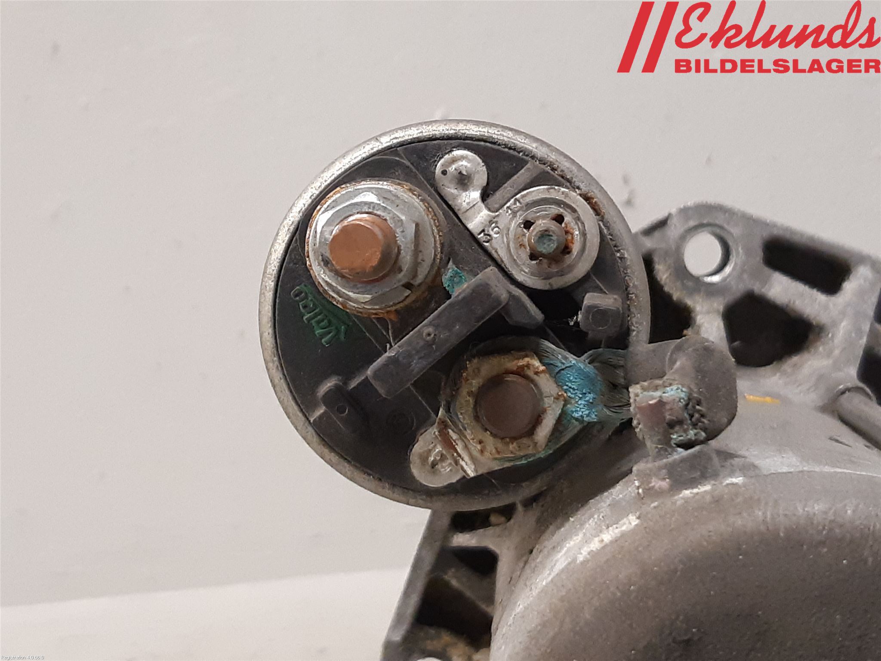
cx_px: 440
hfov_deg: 67.3
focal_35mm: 26
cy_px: 330
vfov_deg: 53.1
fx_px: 662
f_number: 1.7
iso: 250
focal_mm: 3.93
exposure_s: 1/50
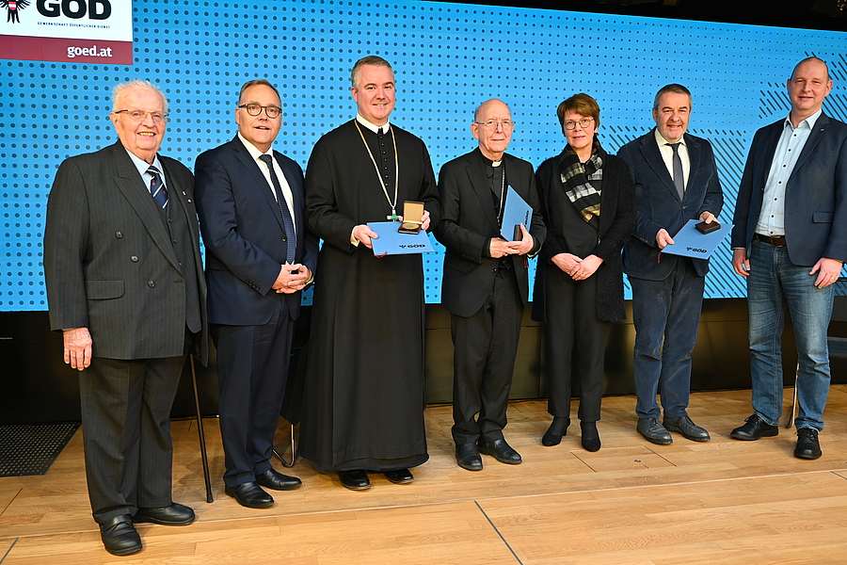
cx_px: 424
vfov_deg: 40.8
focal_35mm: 32
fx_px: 759
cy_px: 282
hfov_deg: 58.3
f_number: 3.5
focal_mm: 21.5
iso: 640
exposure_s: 1/125
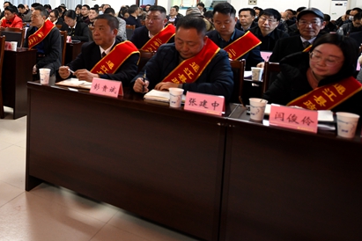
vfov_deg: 34.6
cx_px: 20
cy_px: 42
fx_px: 372
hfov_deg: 45.7
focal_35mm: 37
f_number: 2.8
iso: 1000
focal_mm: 19
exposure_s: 1/100
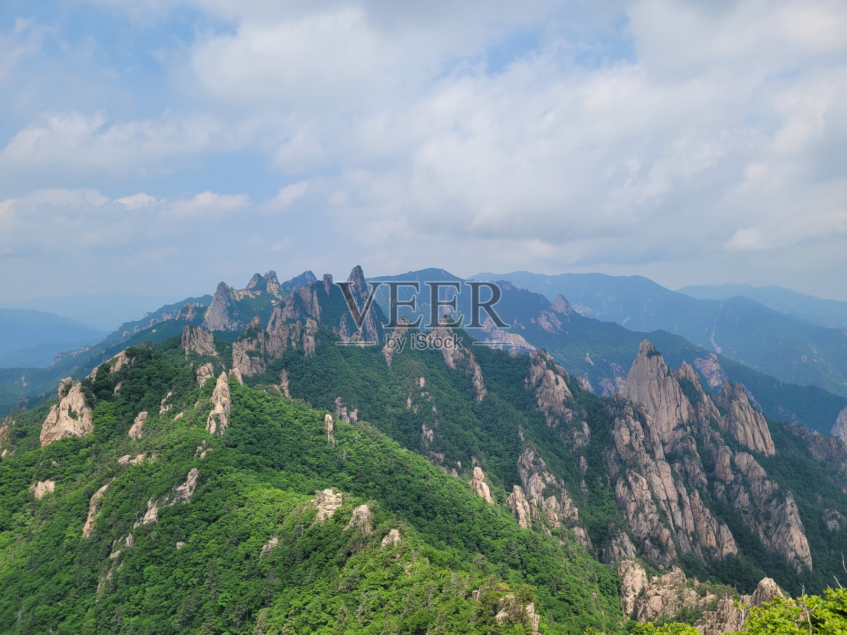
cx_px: 424
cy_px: 318
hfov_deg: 67.3
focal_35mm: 26
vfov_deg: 53.1
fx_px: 636
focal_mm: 5.4
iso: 40
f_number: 1.8
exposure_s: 1/2701
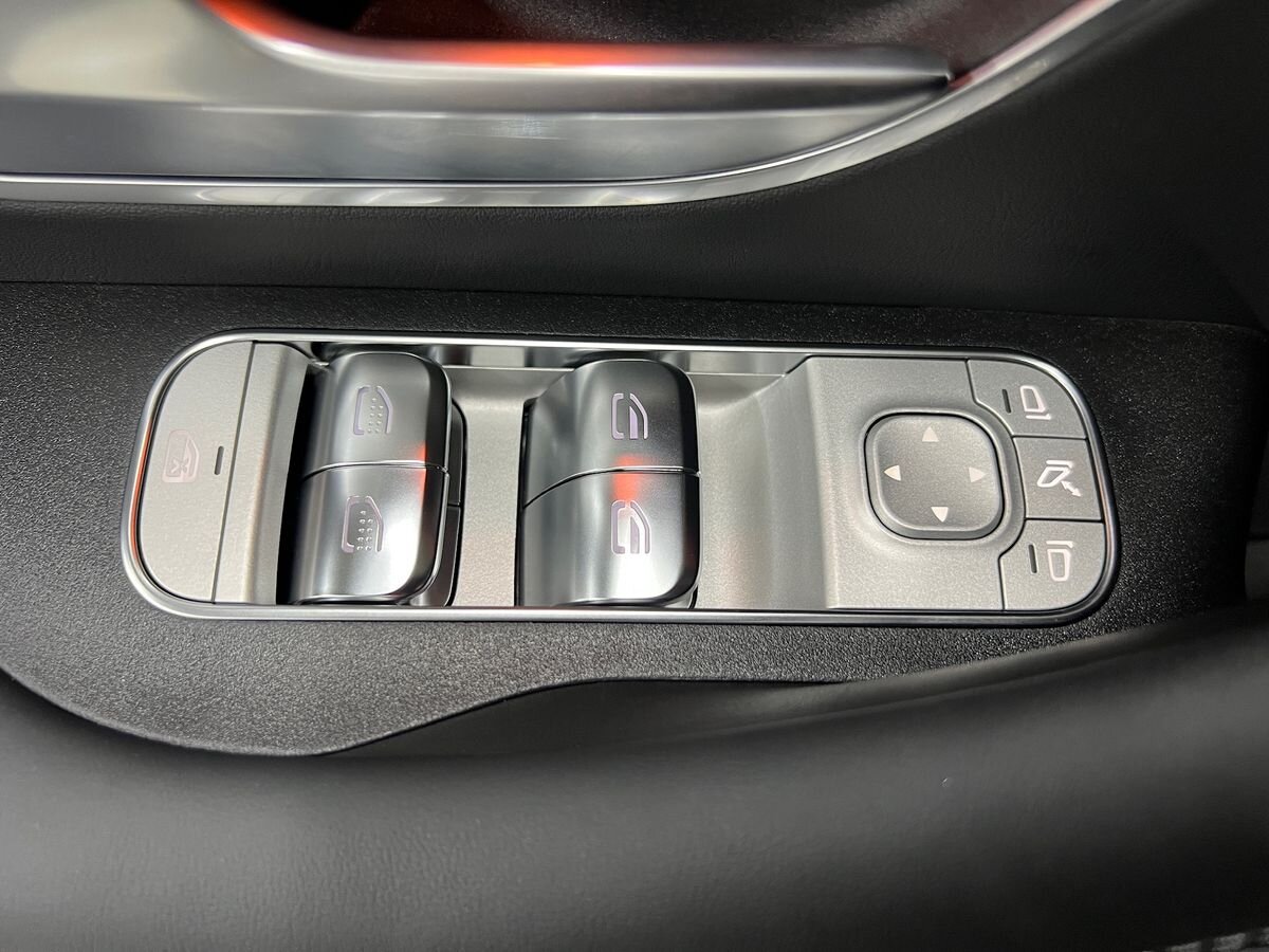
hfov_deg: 67.3
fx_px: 953
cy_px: 476
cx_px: 634
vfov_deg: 53.1
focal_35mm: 26
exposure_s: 1/52
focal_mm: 5.7
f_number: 1.5
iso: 160
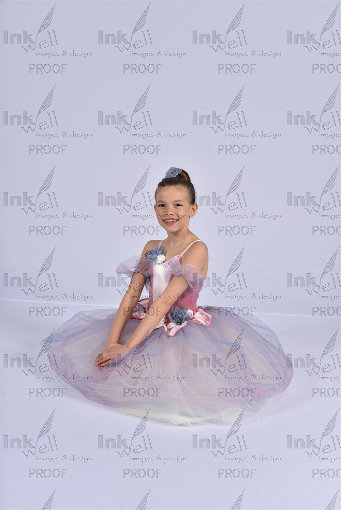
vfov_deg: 55.8
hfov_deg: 38.9
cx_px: 170
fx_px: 483
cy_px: 255
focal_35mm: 34
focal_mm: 34
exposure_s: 1/200
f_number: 8
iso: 250
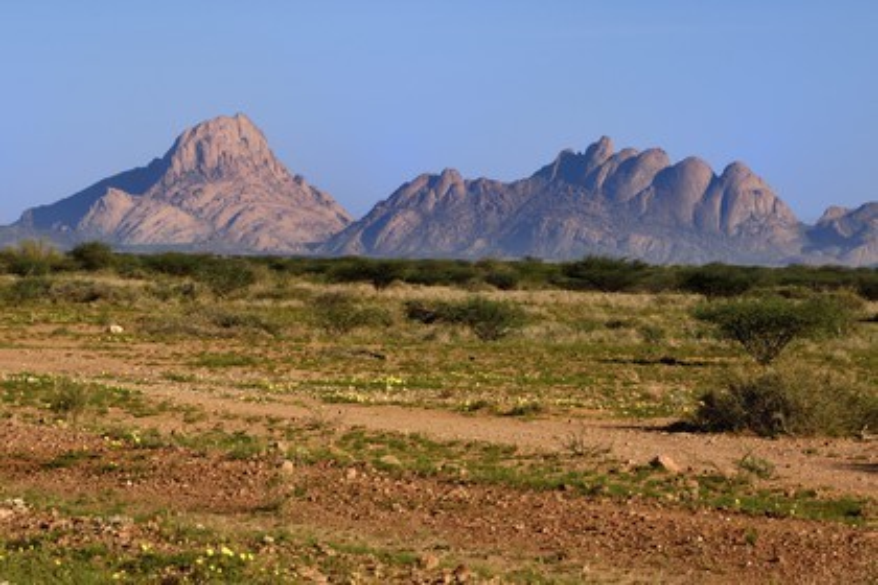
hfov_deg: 13.7
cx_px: 439
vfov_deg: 9.1
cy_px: 292
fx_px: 3658
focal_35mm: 150
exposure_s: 1/320
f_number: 16
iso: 200
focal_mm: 150
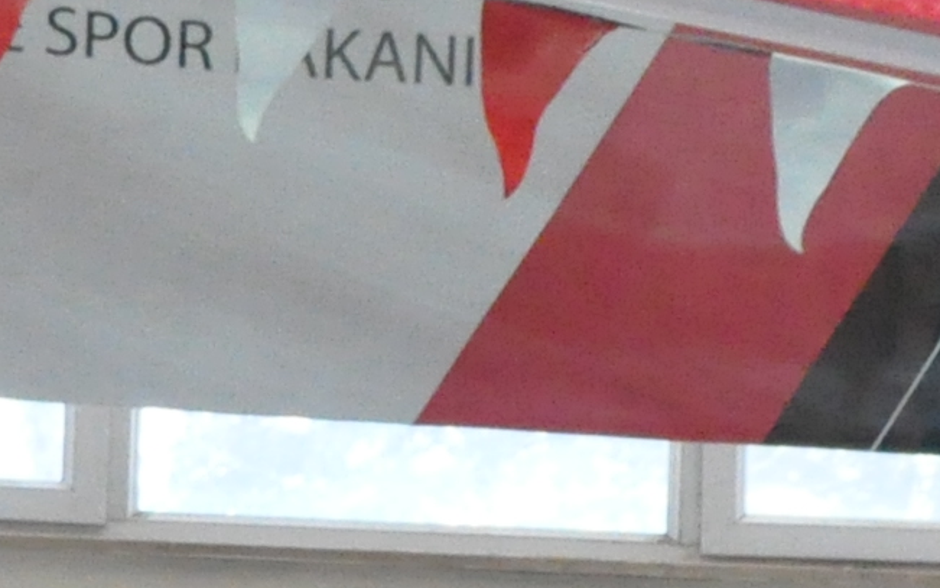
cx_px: 1103
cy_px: 1950
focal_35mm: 553
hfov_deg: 3.8
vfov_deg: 2.3
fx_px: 14177
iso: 3200
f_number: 7.1
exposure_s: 1/200
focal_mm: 55
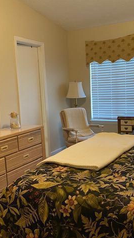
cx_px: 85
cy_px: 119
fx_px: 240
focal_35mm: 38
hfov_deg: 31.0
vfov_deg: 52.8
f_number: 1.8
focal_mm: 4.25
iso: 400
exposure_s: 1/60
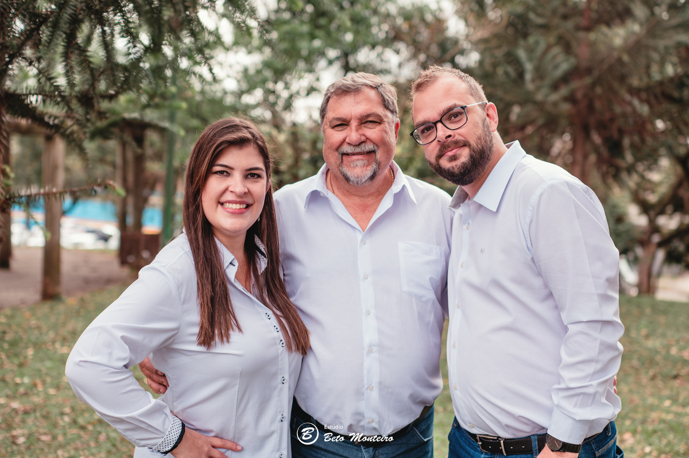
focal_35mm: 50
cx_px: 344
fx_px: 956
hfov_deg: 39.6
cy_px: 229
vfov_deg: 26.9
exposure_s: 1/400
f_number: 2.2
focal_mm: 50
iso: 100
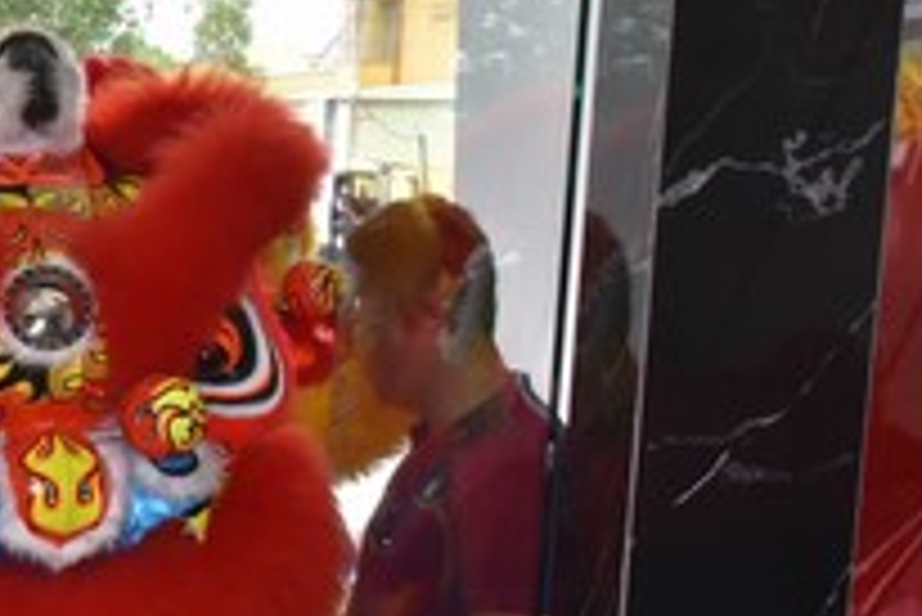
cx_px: -481
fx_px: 2845
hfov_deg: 16.7
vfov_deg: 12.3
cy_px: 477
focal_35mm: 111
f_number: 11
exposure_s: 1/200
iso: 1600
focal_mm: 35
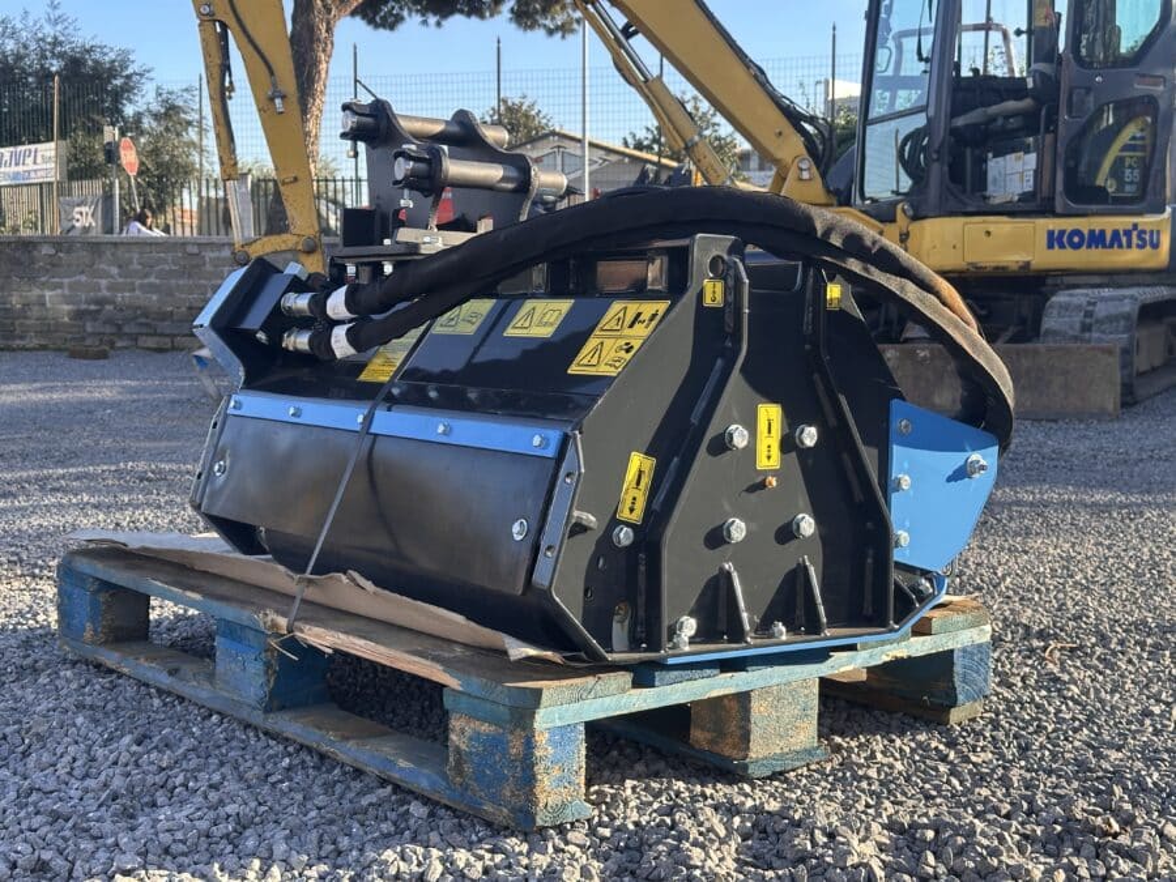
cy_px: 441
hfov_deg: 39.7
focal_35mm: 48
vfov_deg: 30.3
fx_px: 1631
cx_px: 588
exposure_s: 1/729
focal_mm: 6.86
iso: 64
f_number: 1.78
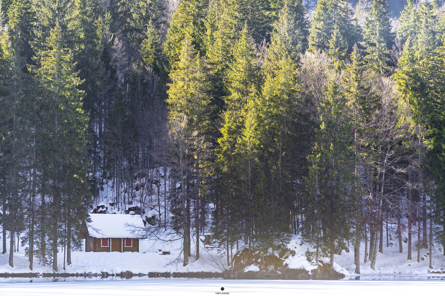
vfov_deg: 12.5
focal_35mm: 110
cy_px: 148
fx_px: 1360
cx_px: 222
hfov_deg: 18.6
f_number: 6.3
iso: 100
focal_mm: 110
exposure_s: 1/100
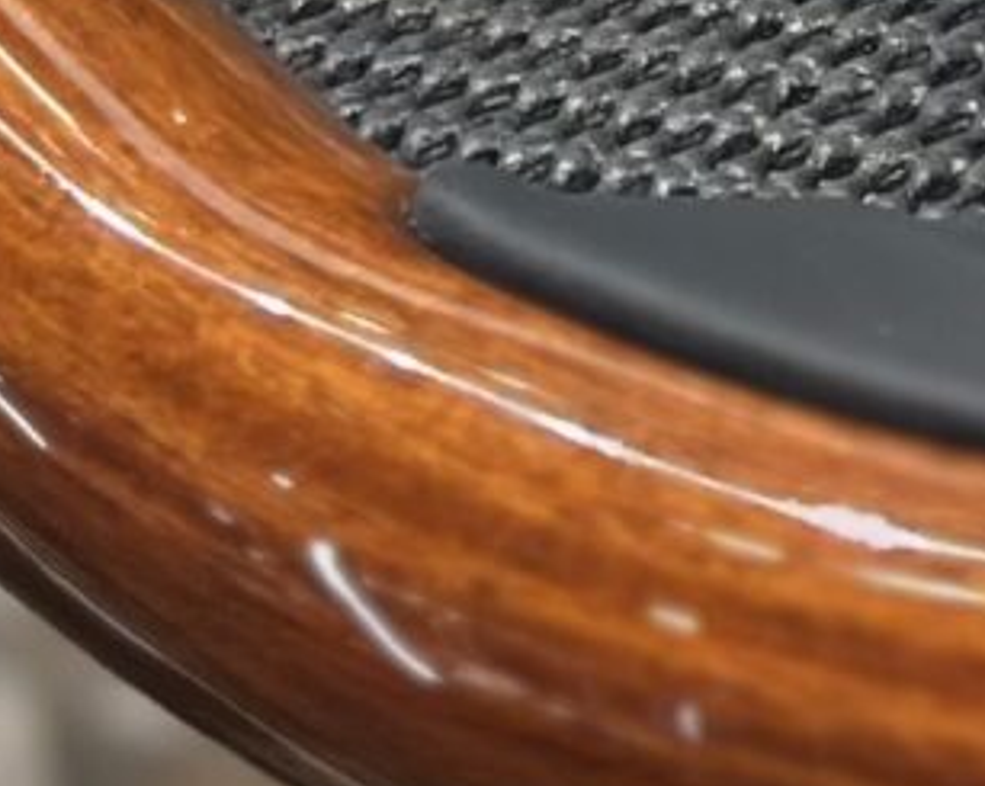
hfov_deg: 4.7
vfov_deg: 3.8
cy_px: -1585
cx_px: 3266
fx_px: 11388
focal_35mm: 391
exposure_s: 1/120
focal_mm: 6.86
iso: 80
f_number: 1.78
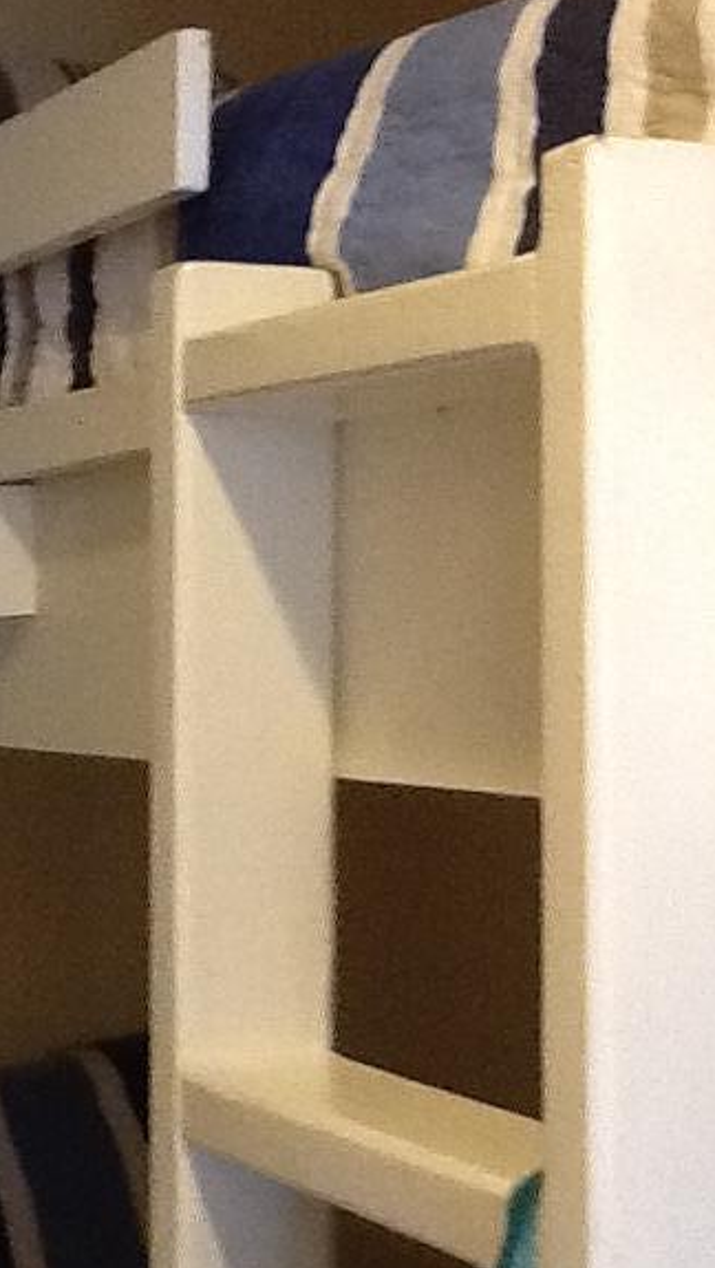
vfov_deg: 26.5
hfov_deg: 14.9
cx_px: 31
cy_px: 536
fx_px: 2693
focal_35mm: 80
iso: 200
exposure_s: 1/30
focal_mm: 2.03
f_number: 2.4
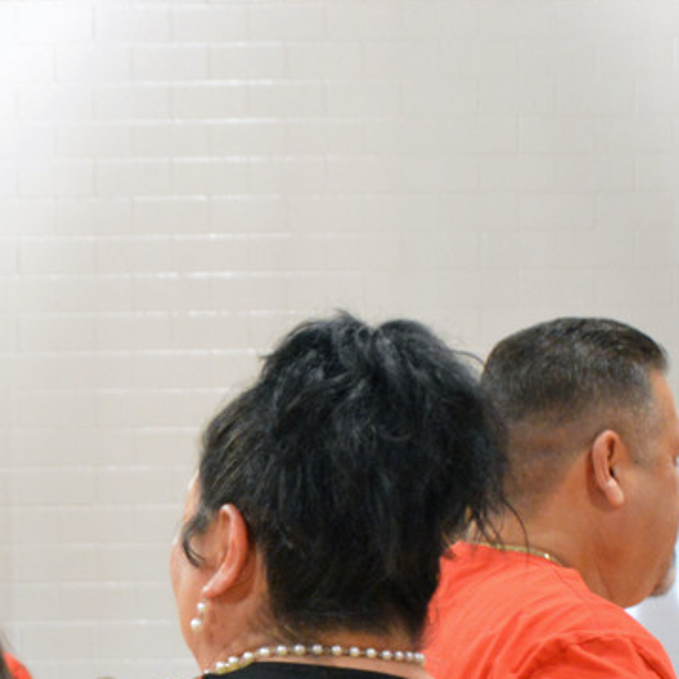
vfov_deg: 11.4
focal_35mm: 153
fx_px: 3395
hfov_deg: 11.1
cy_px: 606
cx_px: -245
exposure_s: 1/40
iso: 3200
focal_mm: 42
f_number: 5.3
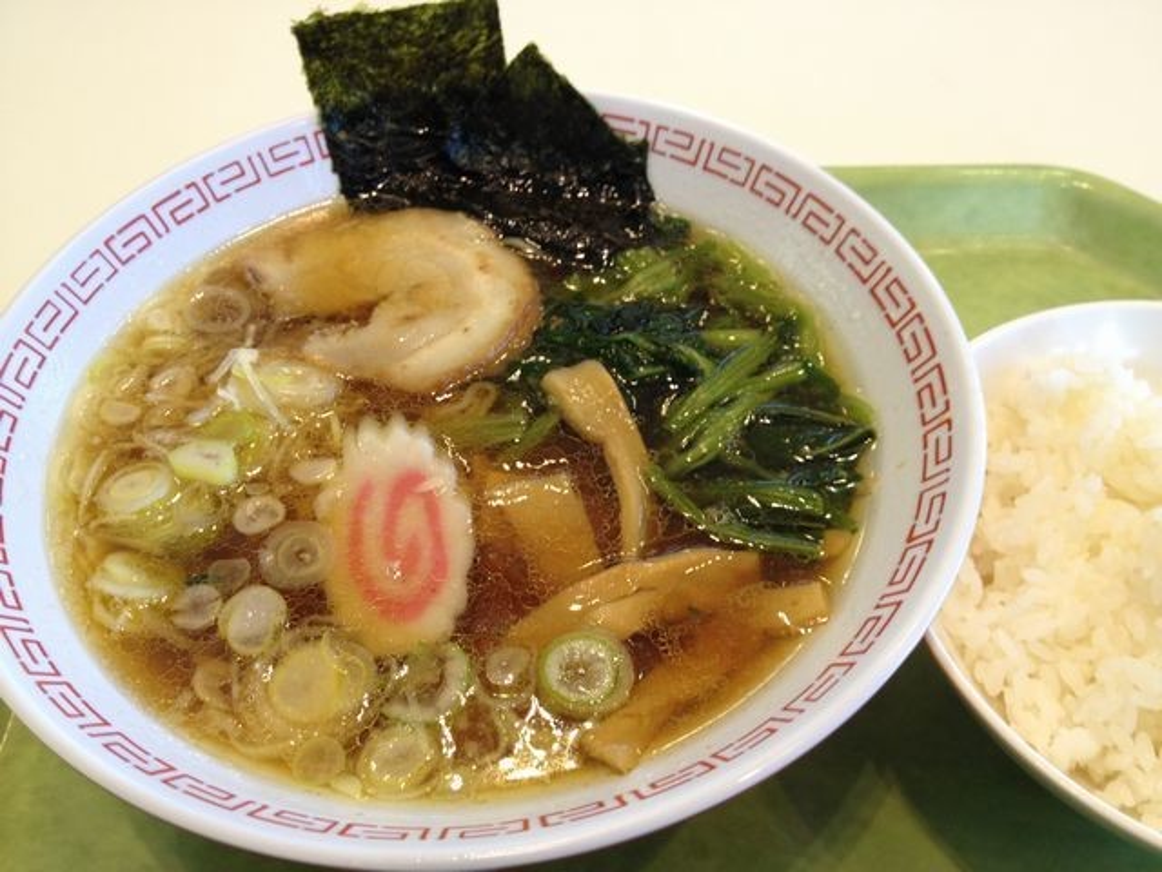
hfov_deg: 52.6
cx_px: 581
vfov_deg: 40.7
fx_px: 1175
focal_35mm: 35
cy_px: 436
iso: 80
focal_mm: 4.28
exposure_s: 1/20
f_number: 2.4
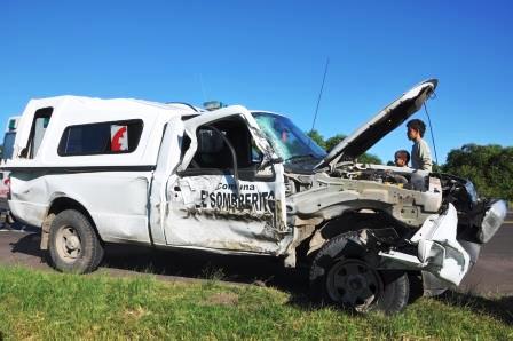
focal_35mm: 27
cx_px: 256
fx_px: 384
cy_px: 170
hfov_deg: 67.4
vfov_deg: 47.9
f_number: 13
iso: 200
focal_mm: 18
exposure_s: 1/160
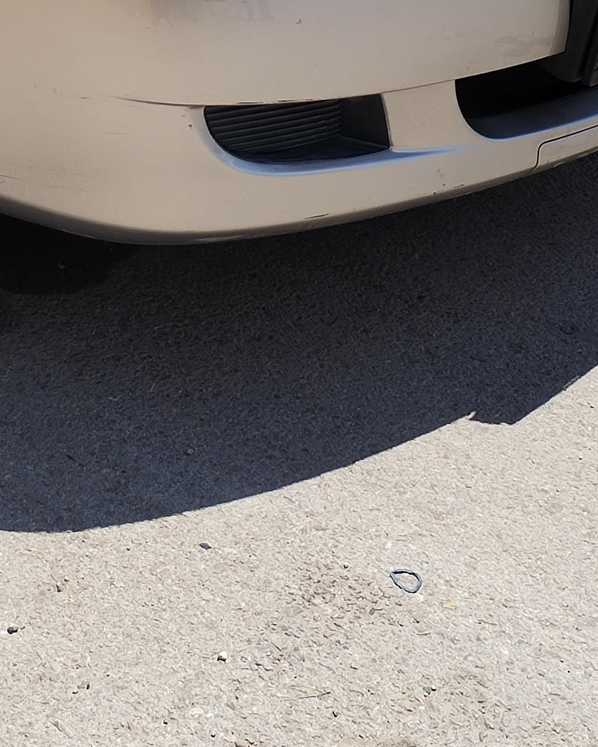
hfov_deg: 14.6
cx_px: 109
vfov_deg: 17.4
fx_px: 2322
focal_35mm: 105
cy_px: -170
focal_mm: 4.75
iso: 100
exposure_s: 1/1672
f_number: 1.8
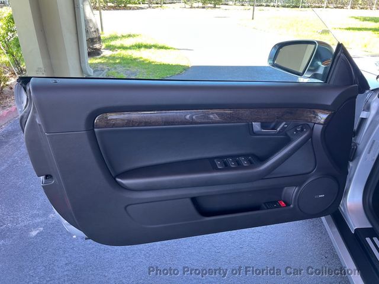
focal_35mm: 26
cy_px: 142
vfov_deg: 53.1
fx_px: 285
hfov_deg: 67.3
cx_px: 190
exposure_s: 1/121
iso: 64
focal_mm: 5.7
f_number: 1.5
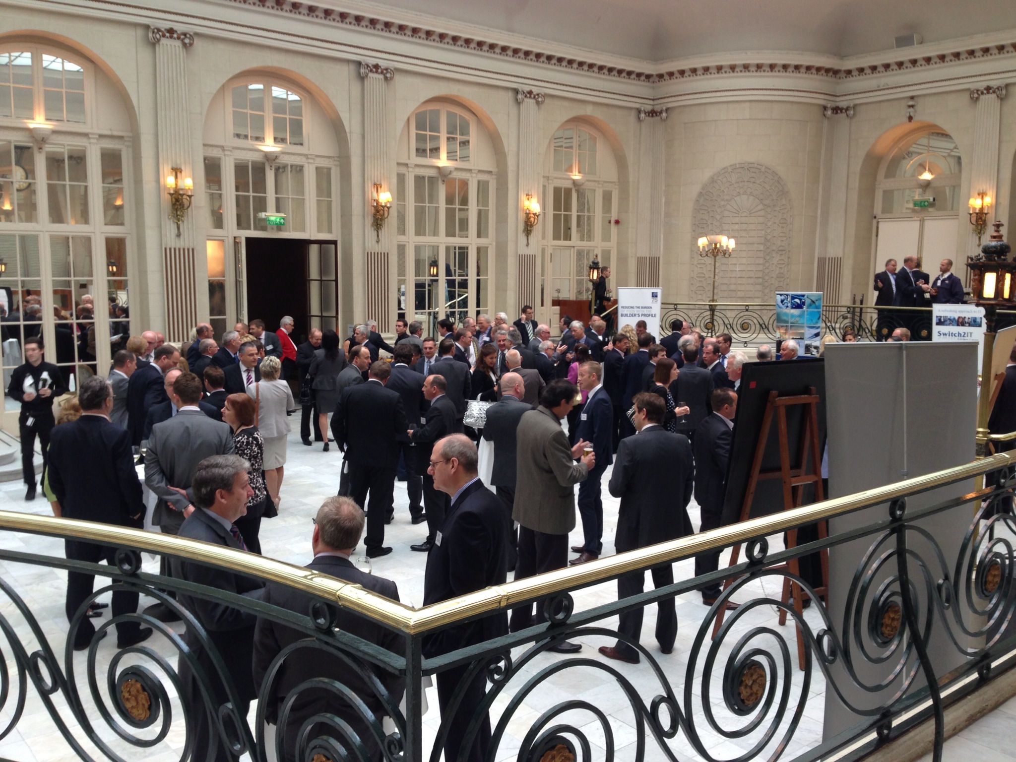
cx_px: 508
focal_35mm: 33
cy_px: 381
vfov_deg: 42.9
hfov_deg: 55.4
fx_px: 969
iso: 50
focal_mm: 4.13
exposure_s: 1/20
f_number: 2.4
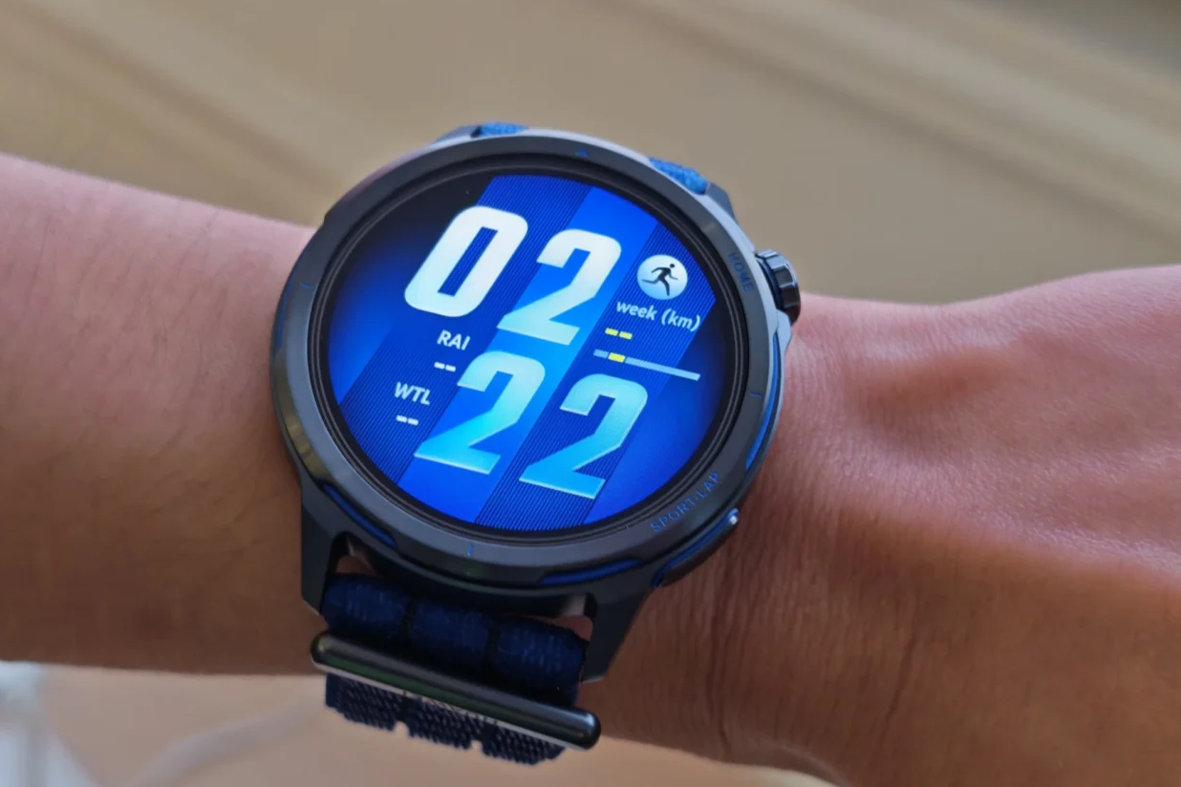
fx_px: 1575
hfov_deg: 41.1
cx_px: 590
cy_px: 439
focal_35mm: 48
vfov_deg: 28.1
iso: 50
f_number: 1.6
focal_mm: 5.4
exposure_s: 1/60
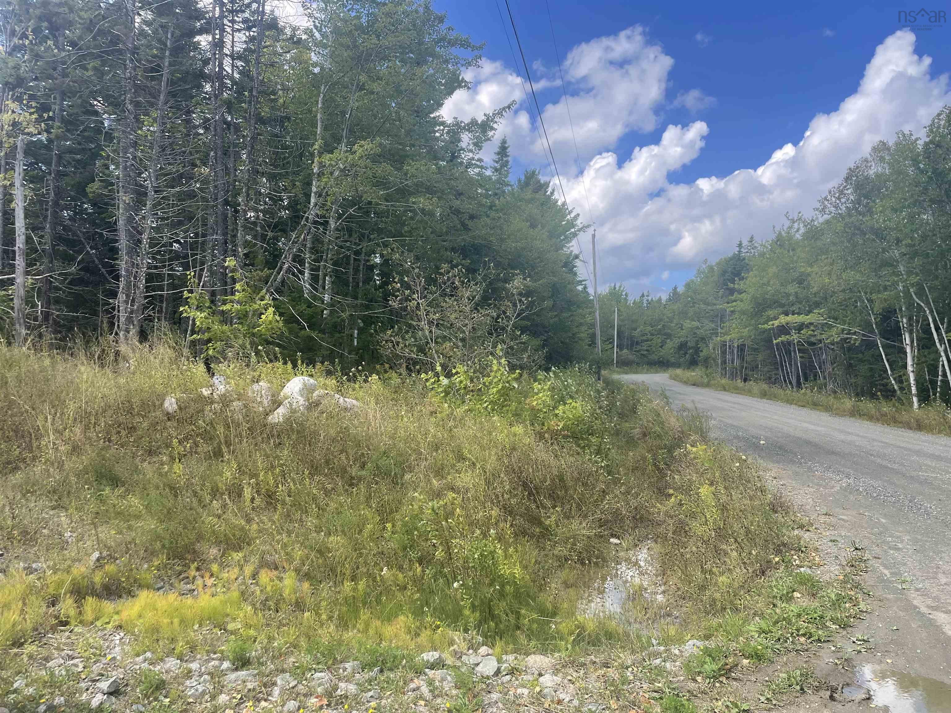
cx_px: 476
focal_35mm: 26
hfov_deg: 67.3
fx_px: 714
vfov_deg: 53.1
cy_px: 356
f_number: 1.6
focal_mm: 4.2
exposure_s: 1/1473
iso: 32
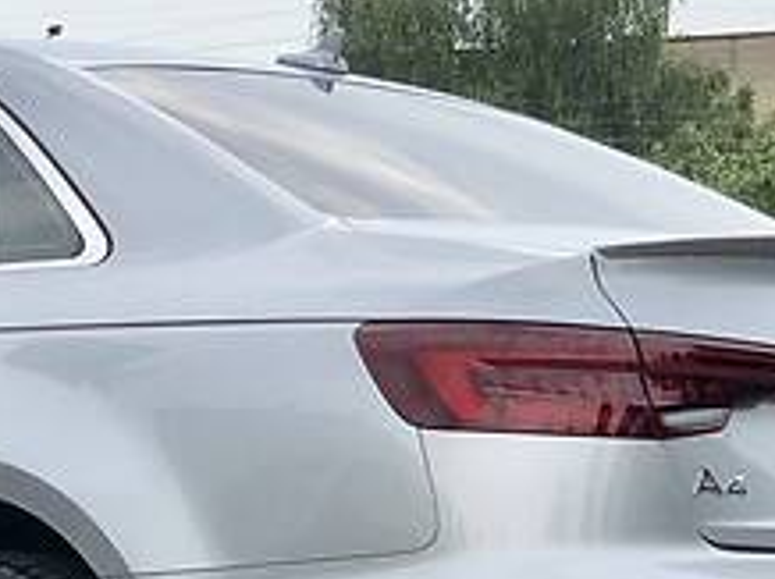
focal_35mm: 191
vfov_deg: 7.8
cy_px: 252
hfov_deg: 10.3
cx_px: 39
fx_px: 4271
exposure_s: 1/787
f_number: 2.4
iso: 16
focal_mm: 6
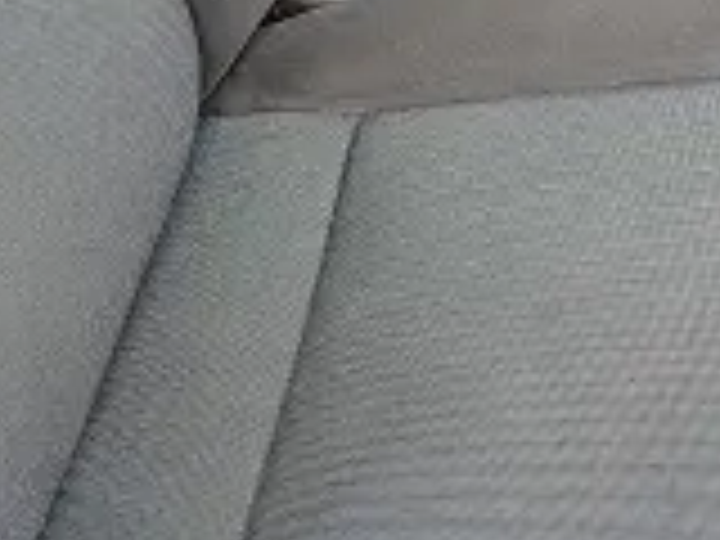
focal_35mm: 92
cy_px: -414
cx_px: 446
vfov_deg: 14.3
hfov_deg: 21.3
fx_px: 1914
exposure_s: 1/100
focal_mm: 5.56
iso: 129
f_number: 1.8
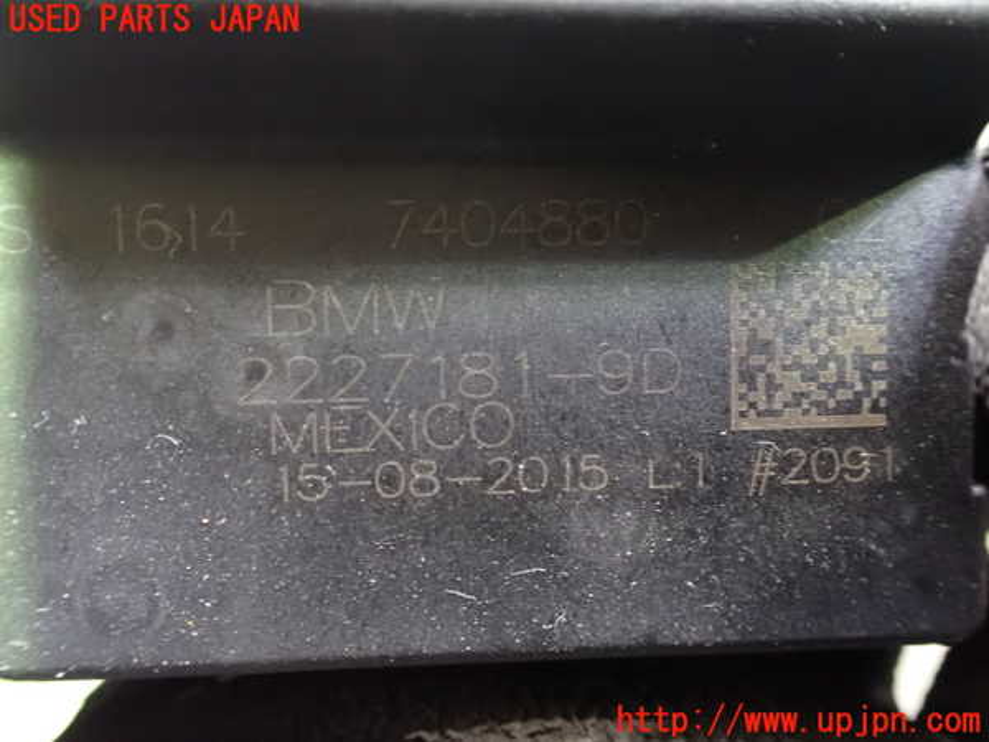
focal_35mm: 30
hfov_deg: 60.0
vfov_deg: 46.8
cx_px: 494
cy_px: 371
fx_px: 857
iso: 1600
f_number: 2.3
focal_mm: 5.4
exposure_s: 1/13
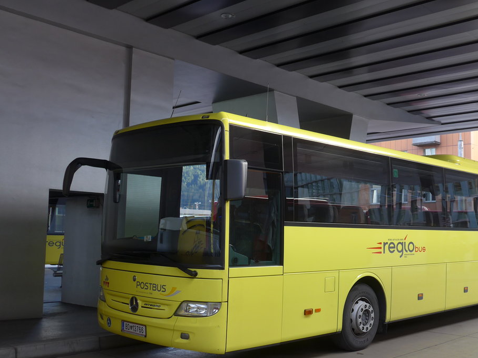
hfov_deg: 45.3
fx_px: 566
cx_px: 307
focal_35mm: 41
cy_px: 191
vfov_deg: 35.1
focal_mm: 6.5
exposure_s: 1/100
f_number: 2.5
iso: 80
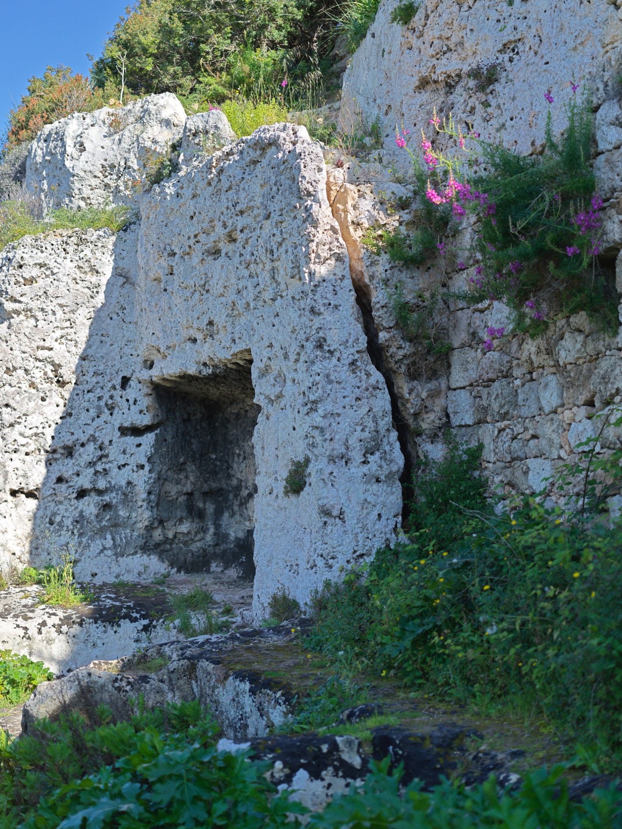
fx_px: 1222
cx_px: 311
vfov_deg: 37.5
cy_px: 414
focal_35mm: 51
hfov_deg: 28.5
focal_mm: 65
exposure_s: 1/750
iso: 400
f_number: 2.8
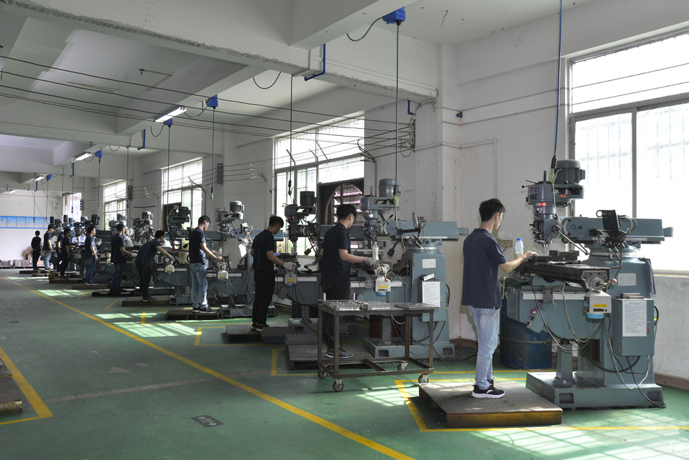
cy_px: 230
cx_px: 344
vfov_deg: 43.6
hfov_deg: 61.9
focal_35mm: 30
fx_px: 574
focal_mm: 30
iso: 400
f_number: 8
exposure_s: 1/30
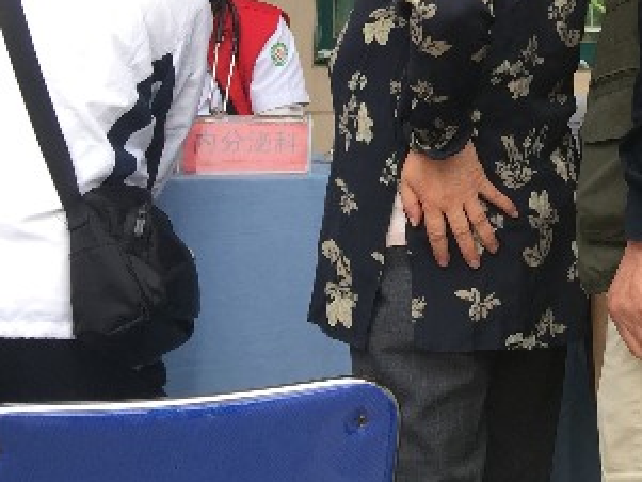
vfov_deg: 18.5
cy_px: -34
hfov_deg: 24.0
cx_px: 665
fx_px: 1429
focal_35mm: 77
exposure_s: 1/187
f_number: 2.2
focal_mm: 4.15
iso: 32
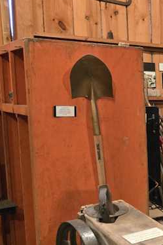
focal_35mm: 64
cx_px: 326
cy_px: 151
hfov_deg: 16.3
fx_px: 435
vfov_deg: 31.3
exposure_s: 1/60
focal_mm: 5.4
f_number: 1.8
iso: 800
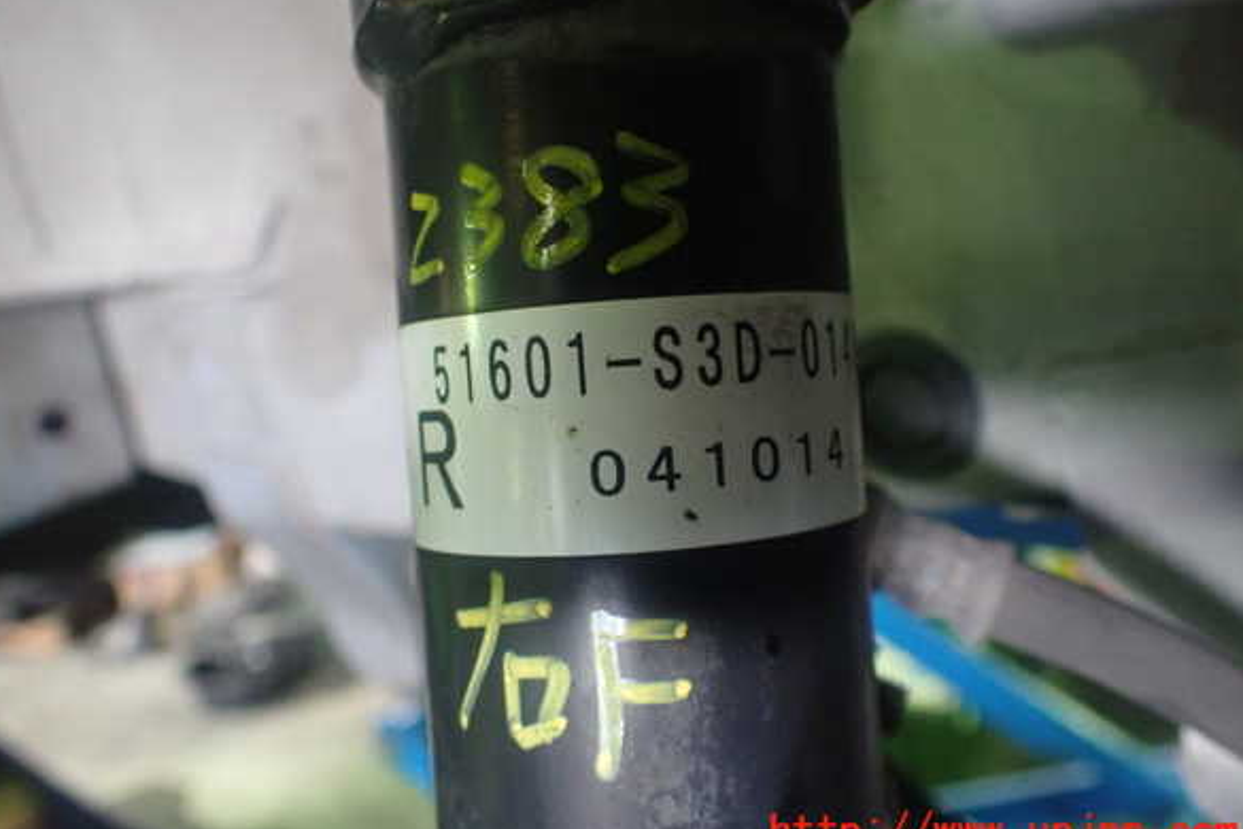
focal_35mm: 32
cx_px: 612
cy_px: 383
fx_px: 1105
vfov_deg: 41.1
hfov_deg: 58.7
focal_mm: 5.4
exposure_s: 1/40
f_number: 2.3
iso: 800
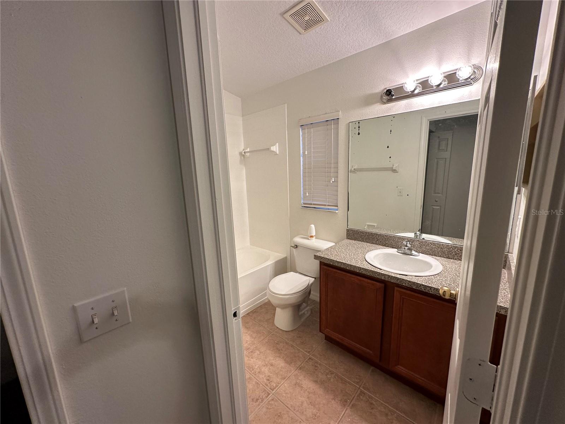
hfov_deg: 102.1
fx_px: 229
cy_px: 212
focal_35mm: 14
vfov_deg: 85.7
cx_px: 282
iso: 160
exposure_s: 1/120
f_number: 2.2
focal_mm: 2.22
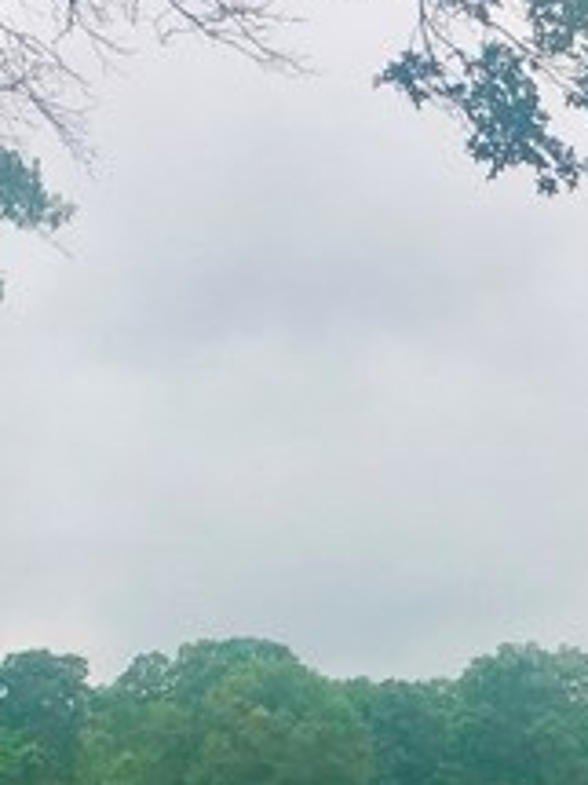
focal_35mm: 138
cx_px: 672
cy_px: 968
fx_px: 3129
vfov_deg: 13.8
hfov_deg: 10.6
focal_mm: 4.15
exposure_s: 1/1304
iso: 25
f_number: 2.2
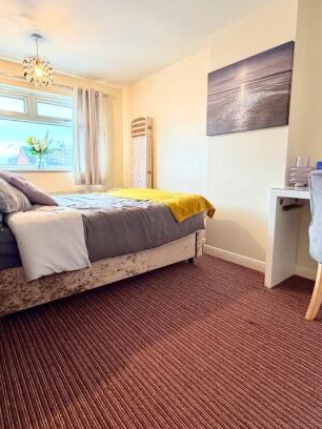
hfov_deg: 66.0
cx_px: 159
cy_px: 208
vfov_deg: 81.7
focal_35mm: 20
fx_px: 248
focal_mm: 2.22
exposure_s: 1/88
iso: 320
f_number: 2.2
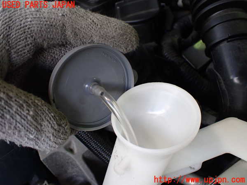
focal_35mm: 30
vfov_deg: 46.8
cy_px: 92
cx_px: 124
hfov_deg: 60.0
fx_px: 214
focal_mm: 5.4
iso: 320
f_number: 2.3
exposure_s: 1/125
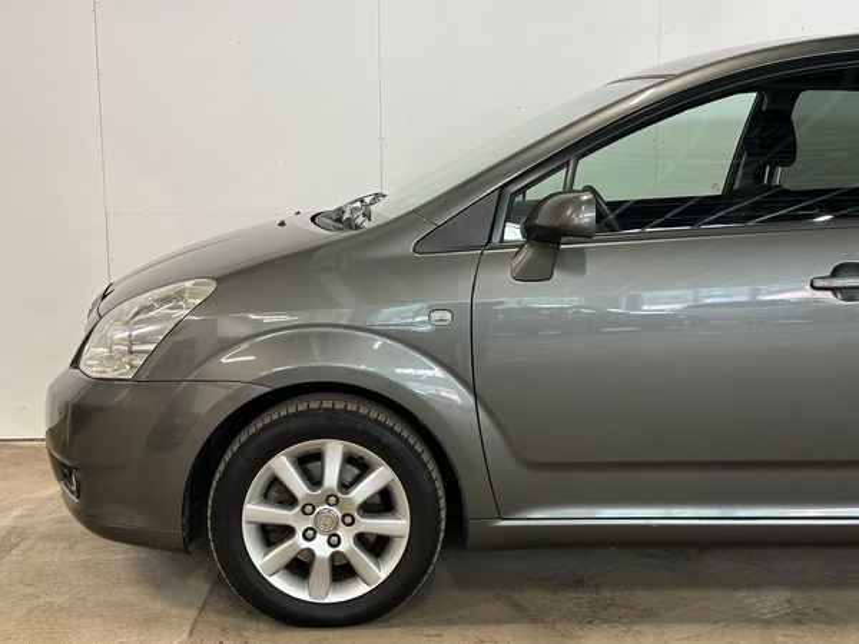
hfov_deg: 39.7
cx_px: 430
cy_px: 322
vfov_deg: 30.3
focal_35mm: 48
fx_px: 1191
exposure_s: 1/50
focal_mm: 6.86
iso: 125
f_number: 1.8
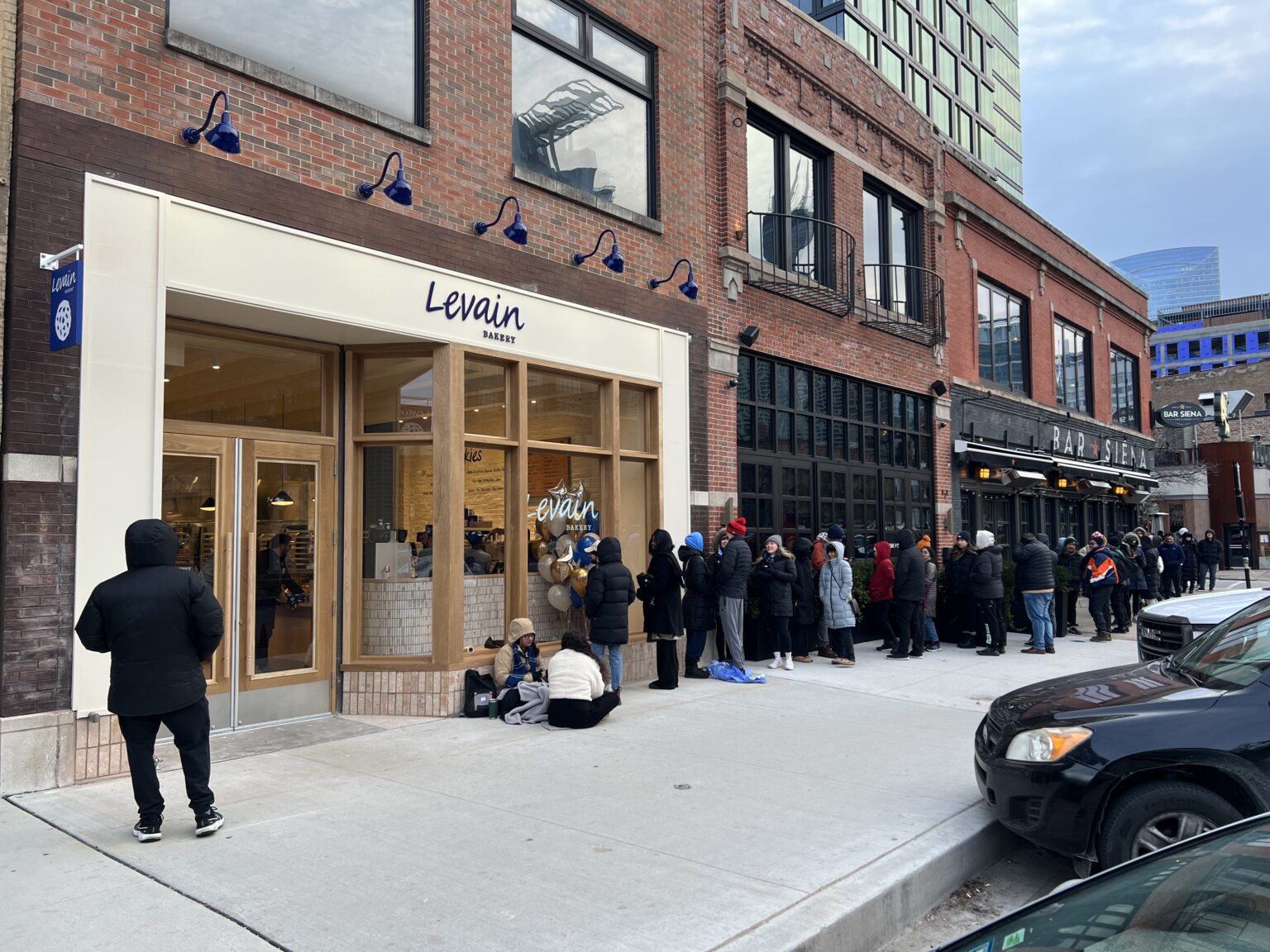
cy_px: 476
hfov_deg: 67.3
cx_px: 635
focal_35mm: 26
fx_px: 954
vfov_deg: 53.1
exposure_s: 1/121
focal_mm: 5.7
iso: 32
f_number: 1.5
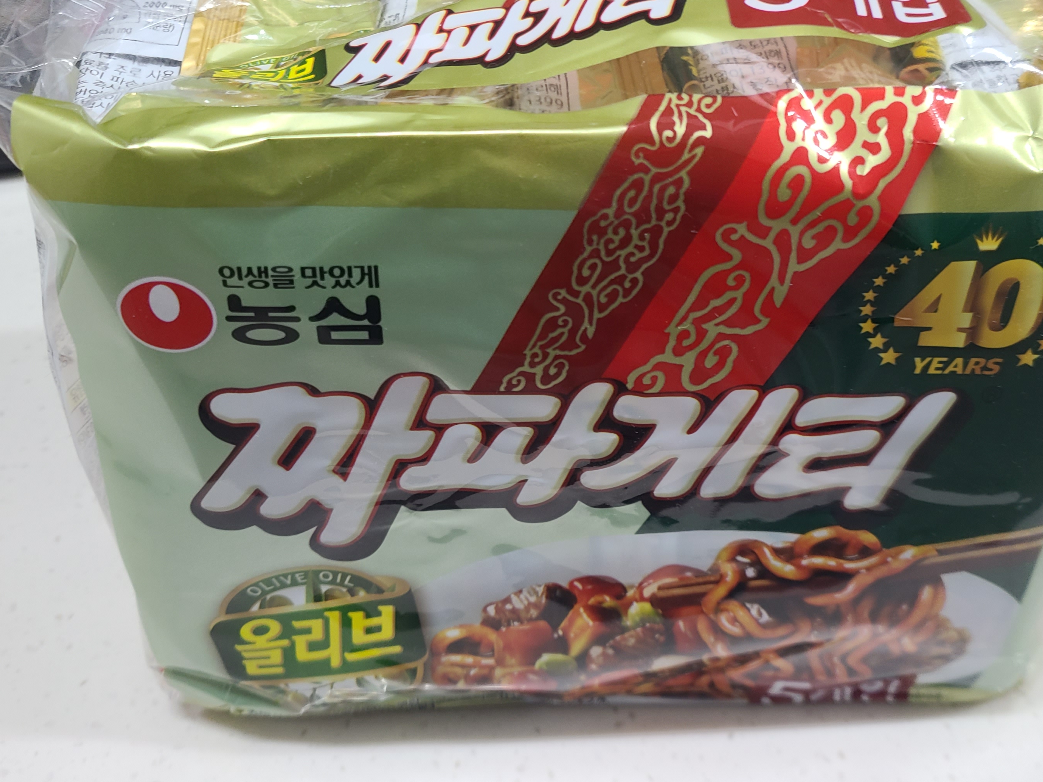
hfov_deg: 47.7
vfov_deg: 36.8
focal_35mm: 39
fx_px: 1175
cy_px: 347
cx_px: 589
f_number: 1.8
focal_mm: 5.4
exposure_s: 1/60
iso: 160
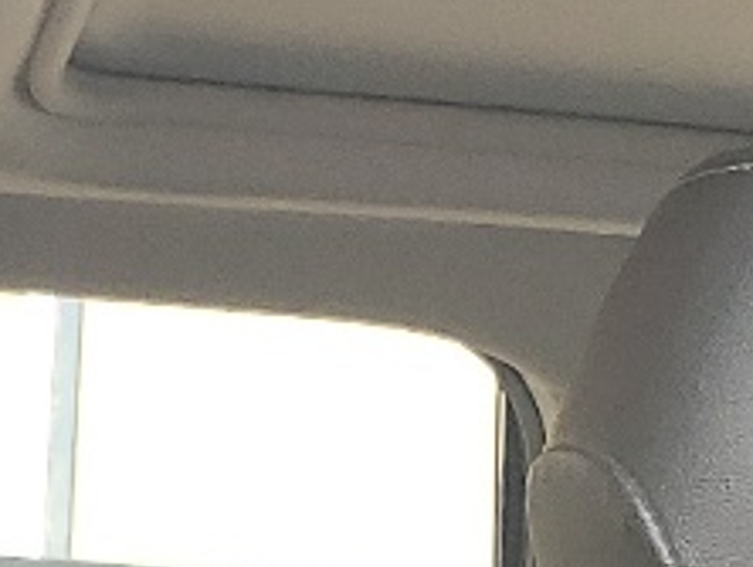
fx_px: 4072
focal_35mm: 187
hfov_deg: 10.4
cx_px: -119
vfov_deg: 7.0
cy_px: 1810
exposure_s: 1/217
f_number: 1.5
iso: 50
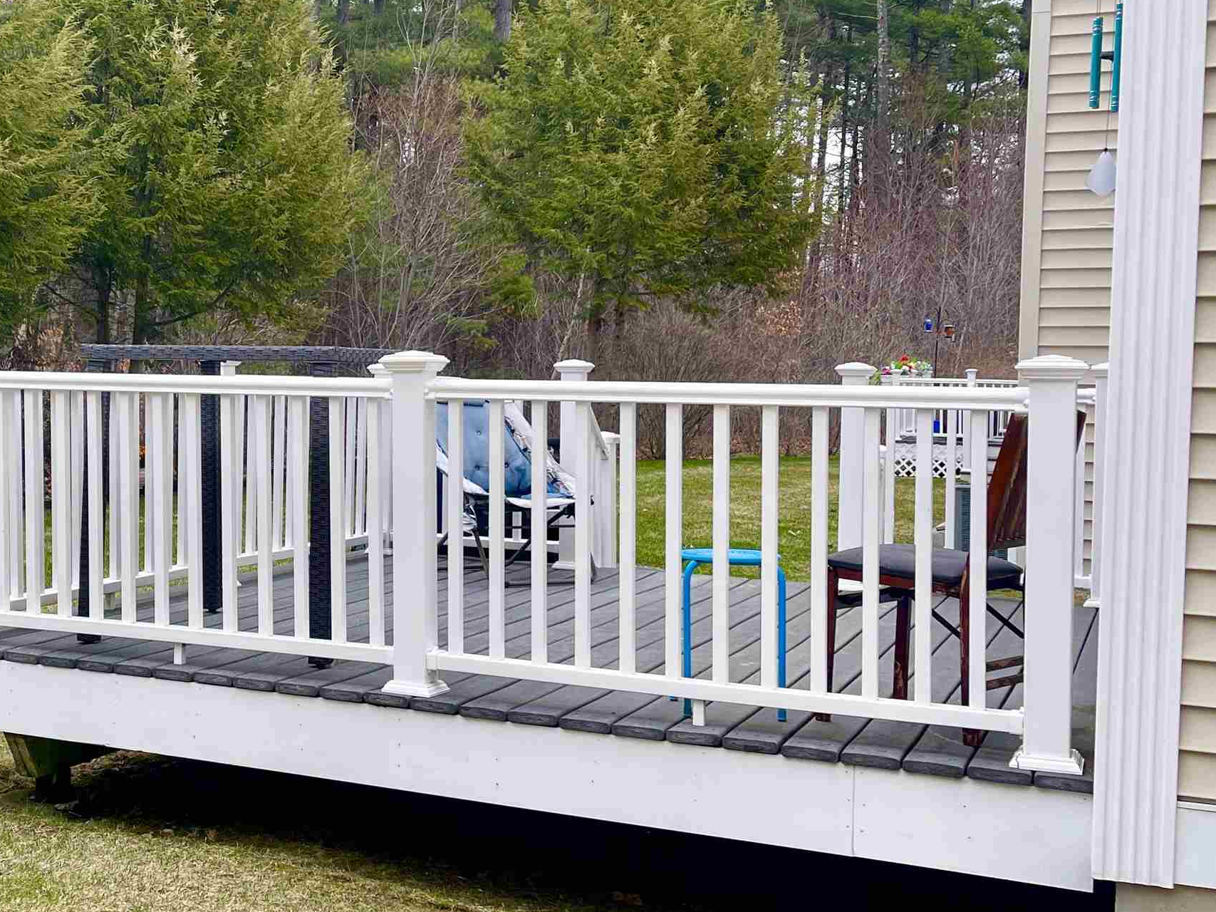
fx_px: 1581
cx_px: 264
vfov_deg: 32.2
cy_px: 415
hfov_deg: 40.5
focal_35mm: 45
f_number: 1.6
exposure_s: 1/354
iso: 32
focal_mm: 5.1
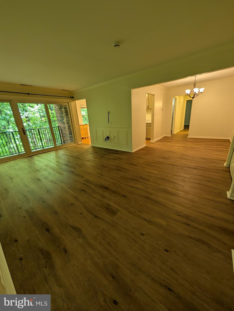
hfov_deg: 94.6
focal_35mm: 12
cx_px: 117
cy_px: 156
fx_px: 108
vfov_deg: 110.5
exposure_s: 1/60
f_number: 1.7
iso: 44
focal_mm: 2.02
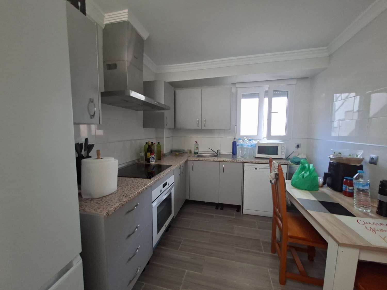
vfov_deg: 89.9
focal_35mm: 13
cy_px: 145
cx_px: 194
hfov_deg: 106.2
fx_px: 145
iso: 250
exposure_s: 1/24
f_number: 2.2
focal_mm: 1.74
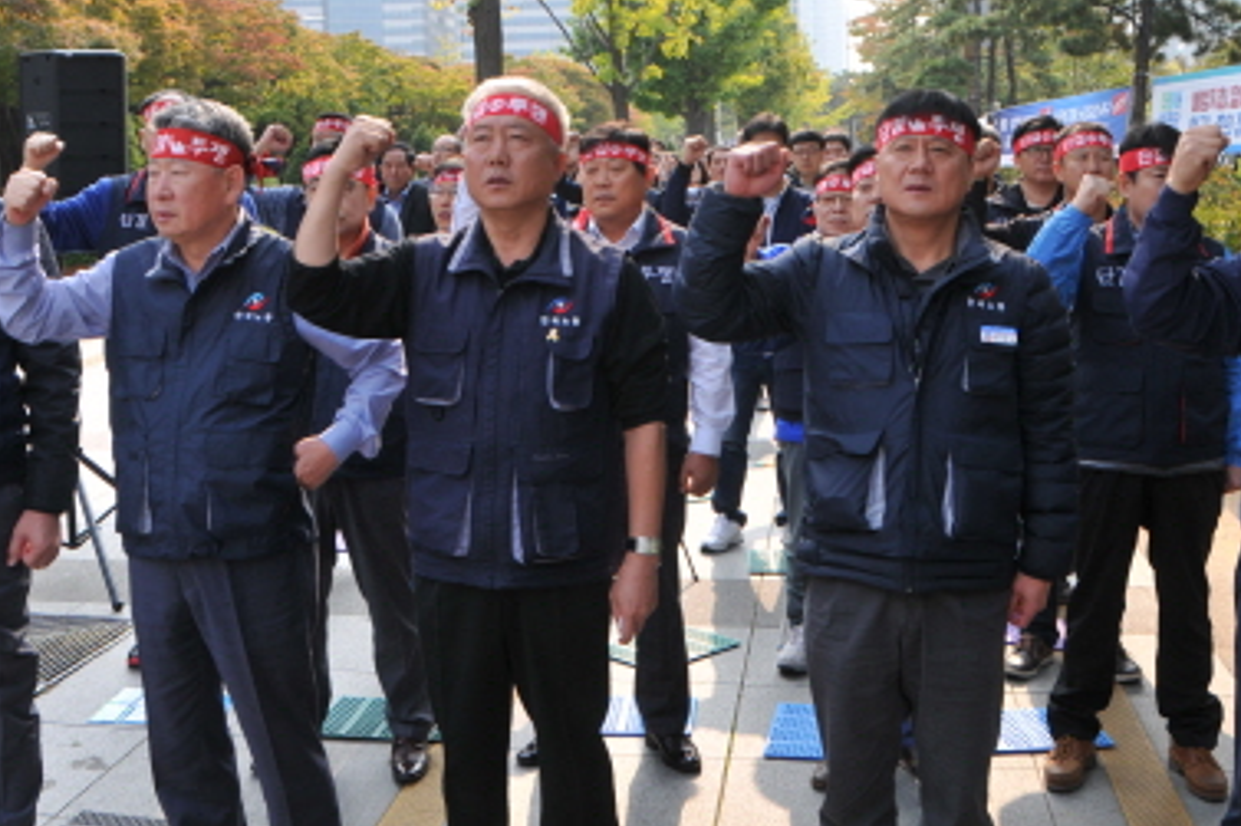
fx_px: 1482
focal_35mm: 43
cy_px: 232
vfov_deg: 30.8
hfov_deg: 45.4
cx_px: 632
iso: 200
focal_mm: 18
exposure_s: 1/200
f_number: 5
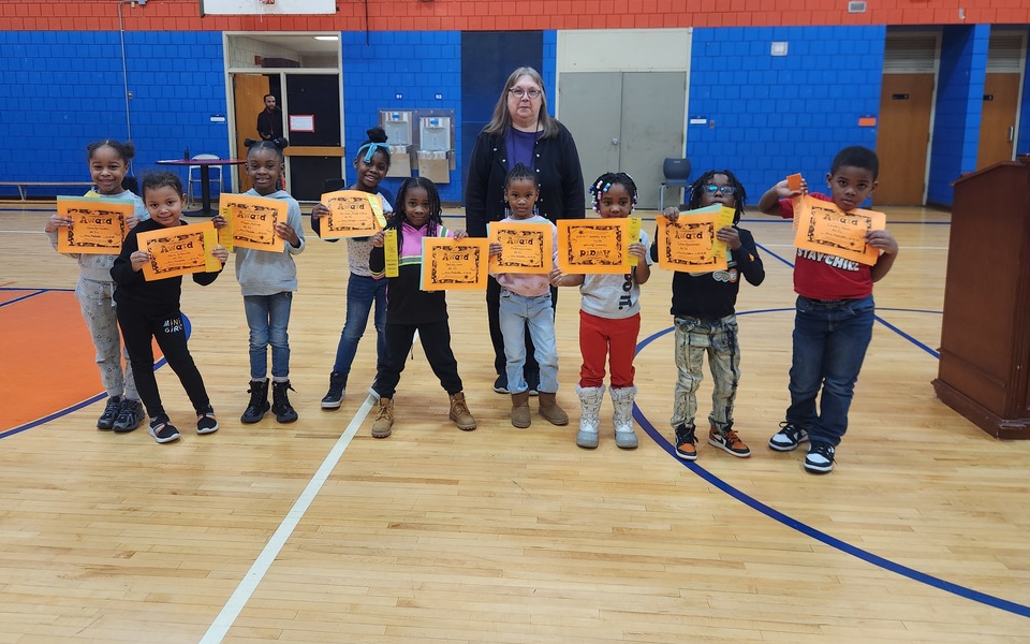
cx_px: 491
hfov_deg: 70.4
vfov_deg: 47.2
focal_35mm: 26
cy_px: 245
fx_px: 730
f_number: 1.8
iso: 320
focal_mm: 5.4
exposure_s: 1/120
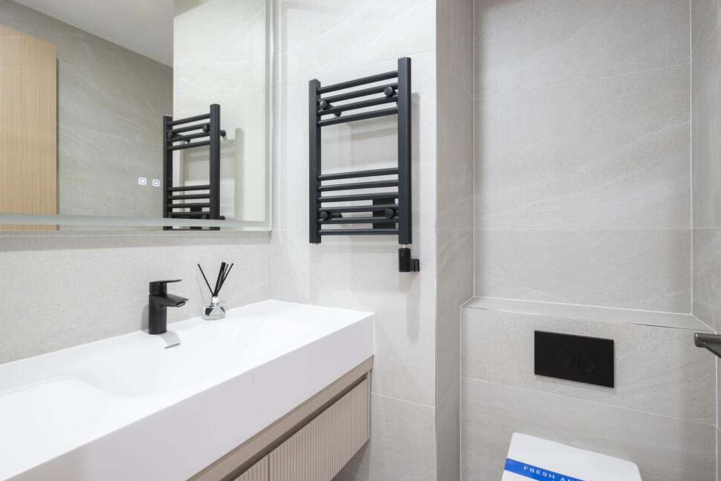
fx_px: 340
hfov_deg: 93.2
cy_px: 230
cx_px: 375
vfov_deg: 70.4
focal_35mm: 17
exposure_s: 3
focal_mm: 16
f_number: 16
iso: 200
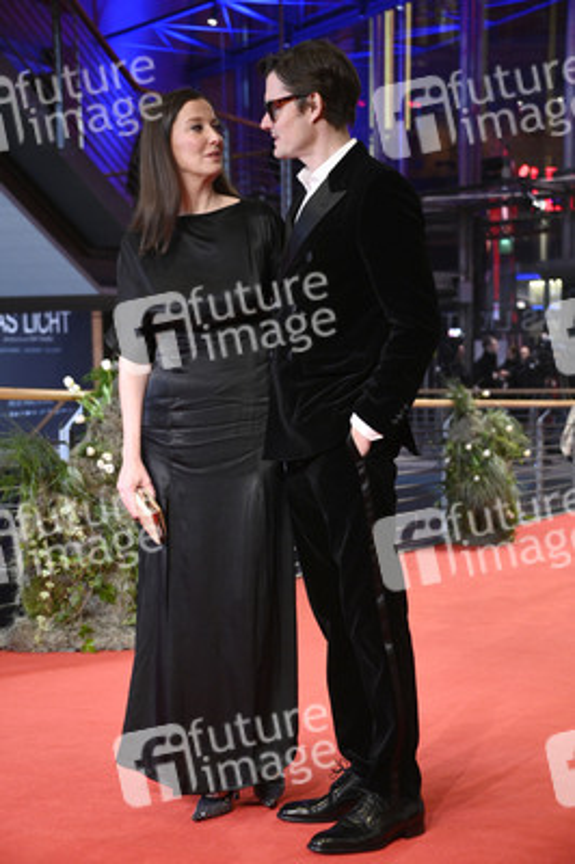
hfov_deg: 20.9
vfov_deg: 31.0
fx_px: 1560
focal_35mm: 65
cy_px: 432
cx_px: 288
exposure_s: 1/250
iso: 5000
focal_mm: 65
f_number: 5
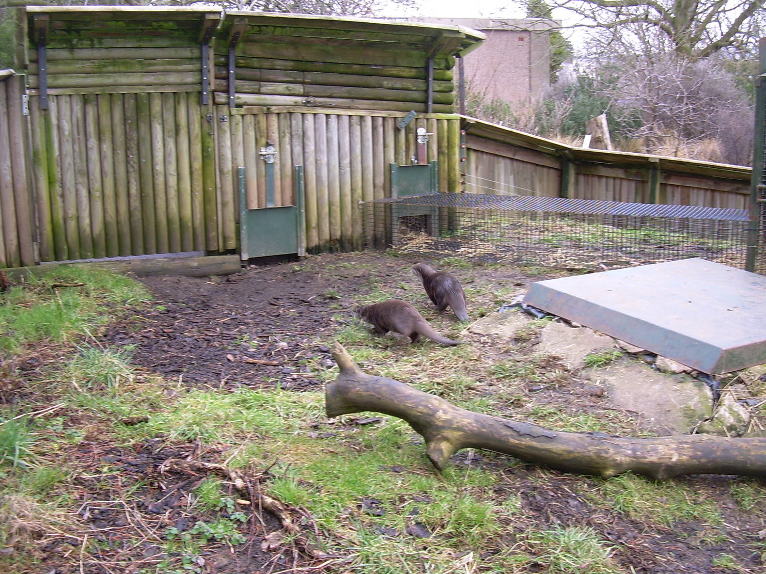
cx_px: 408
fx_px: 907
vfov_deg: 35.1
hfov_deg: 45.8
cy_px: 276
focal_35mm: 41
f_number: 2.8
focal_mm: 6.3
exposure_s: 1/30
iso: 50
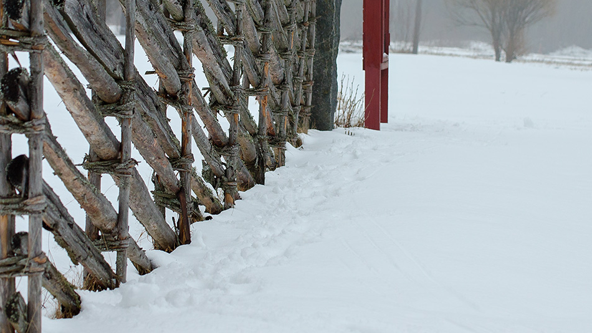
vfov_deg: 8.7
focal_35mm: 139
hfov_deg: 15.5
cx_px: 313
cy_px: 118
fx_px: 2182
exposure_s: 1/25
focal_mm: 70
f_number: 6.3
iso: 400
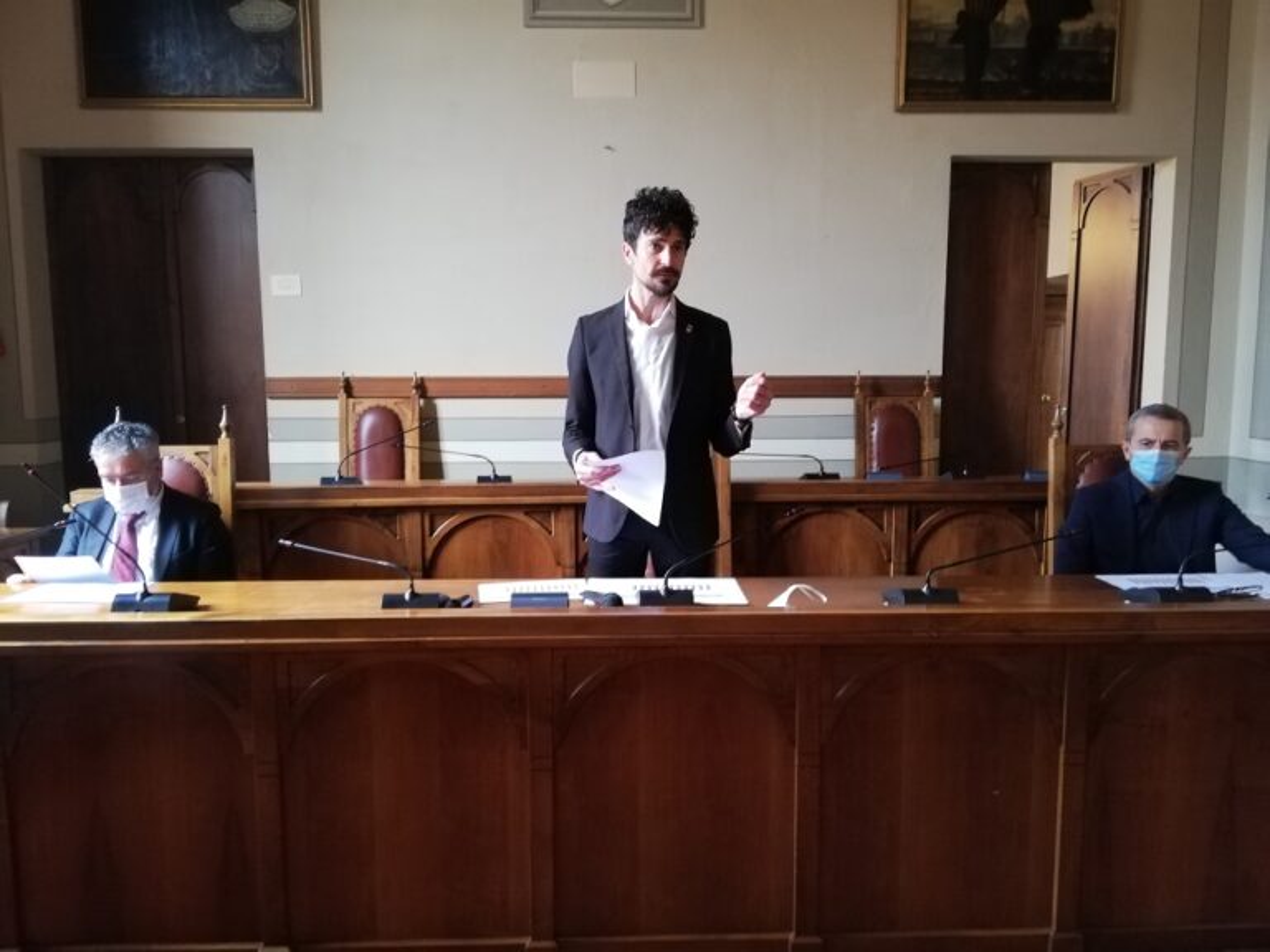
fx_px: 954
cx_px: 635
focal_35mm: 26
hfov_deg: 67.3
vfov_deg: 53.1
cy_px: 476
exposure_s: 1/25
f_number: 2.2
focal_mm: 3.81
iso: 500
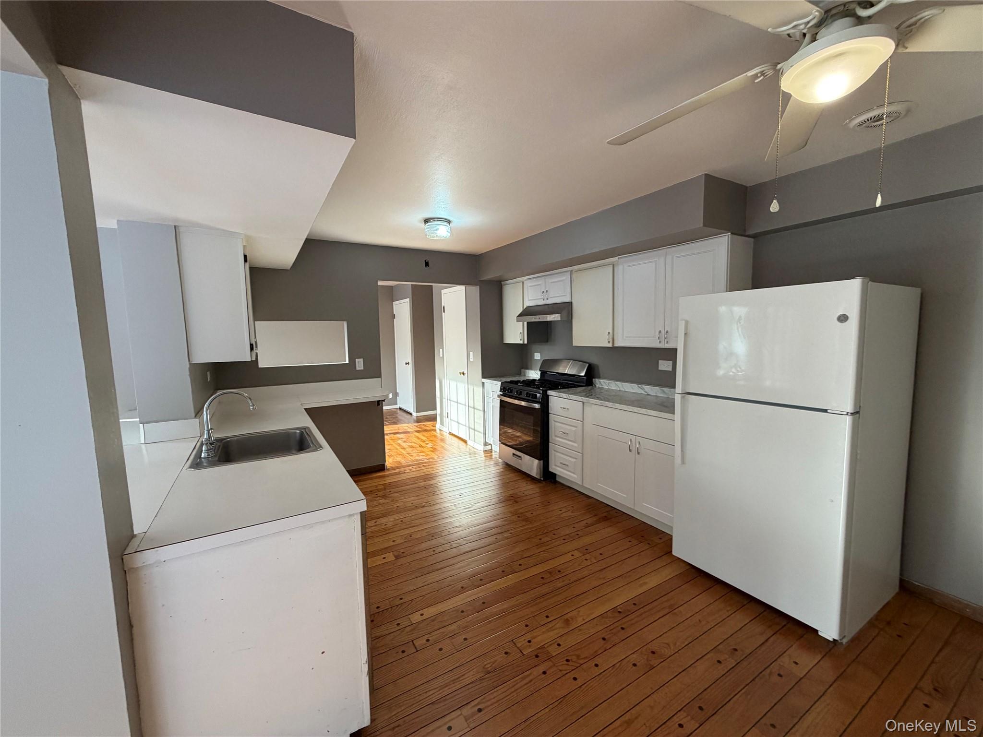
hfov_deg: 102.1
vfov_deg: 85.7
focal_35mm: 14
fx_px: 398
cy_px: 368
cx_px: 492
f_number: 2.2
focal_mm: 2.22
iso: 160
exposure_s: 1/121
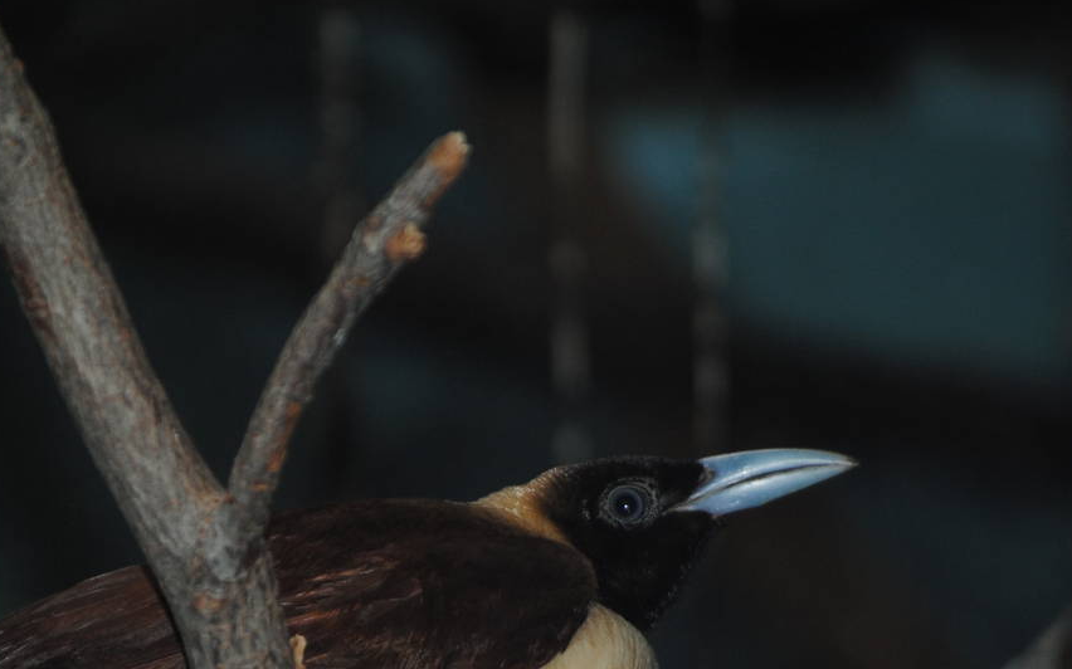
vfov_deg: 3.8
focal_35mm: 345
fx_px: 10077
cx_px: 326
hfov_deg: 6.1
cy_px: 668
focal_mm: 120
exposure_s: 1/60
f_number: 4.8
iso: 200
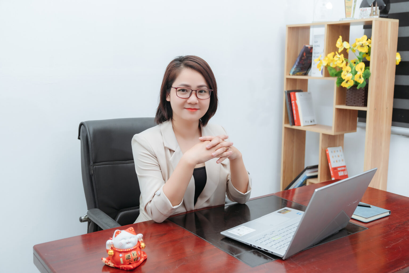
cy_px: 136
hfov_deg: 50.7
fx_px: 432
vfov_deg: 35.1
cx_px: 204
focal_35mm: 38
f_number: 3.5
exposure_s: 1/160
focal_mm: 38
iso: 500
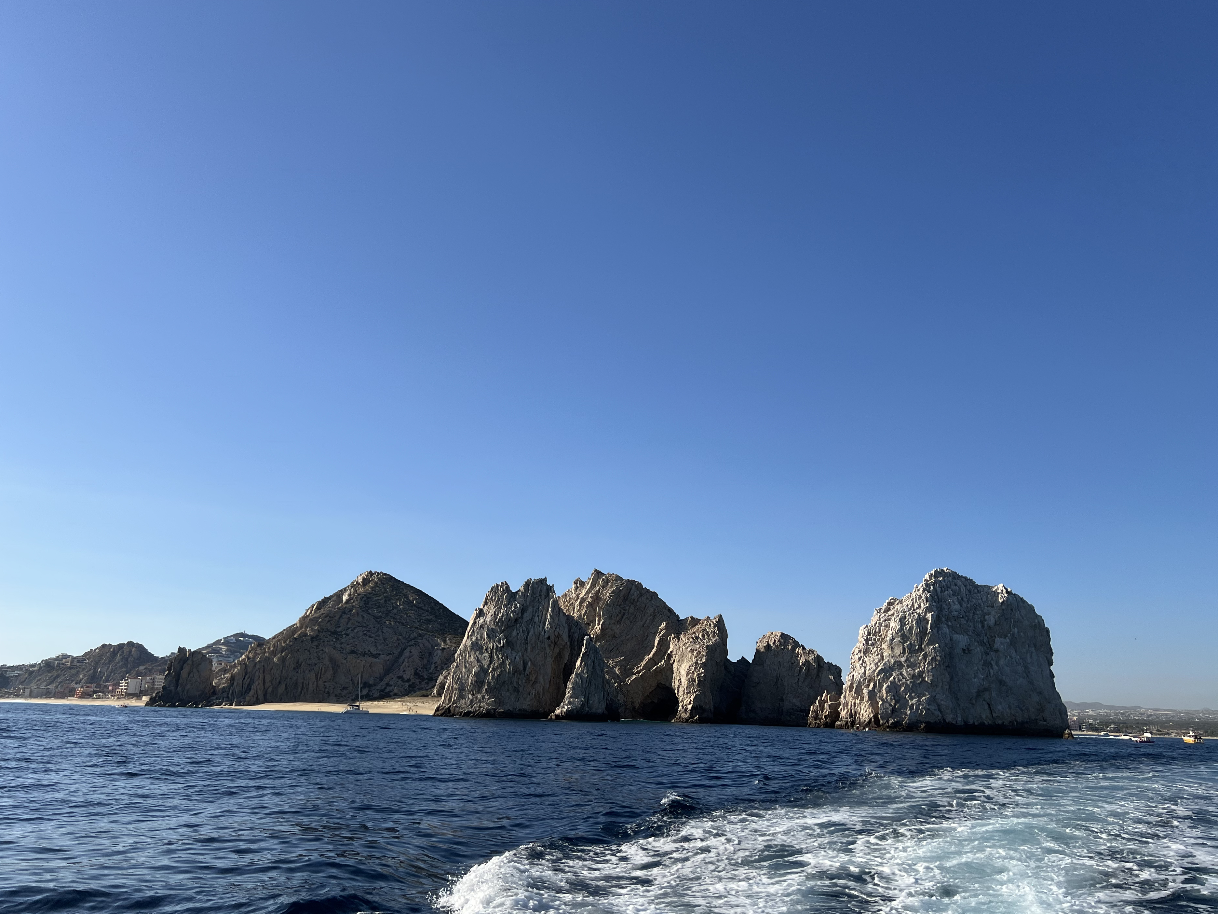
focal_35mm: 28
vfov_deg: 49.7
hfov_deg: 63.4
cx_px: 654
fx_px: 985
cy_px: 472
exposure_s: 1/5882
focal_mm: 5.7
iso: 50
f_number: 1.5
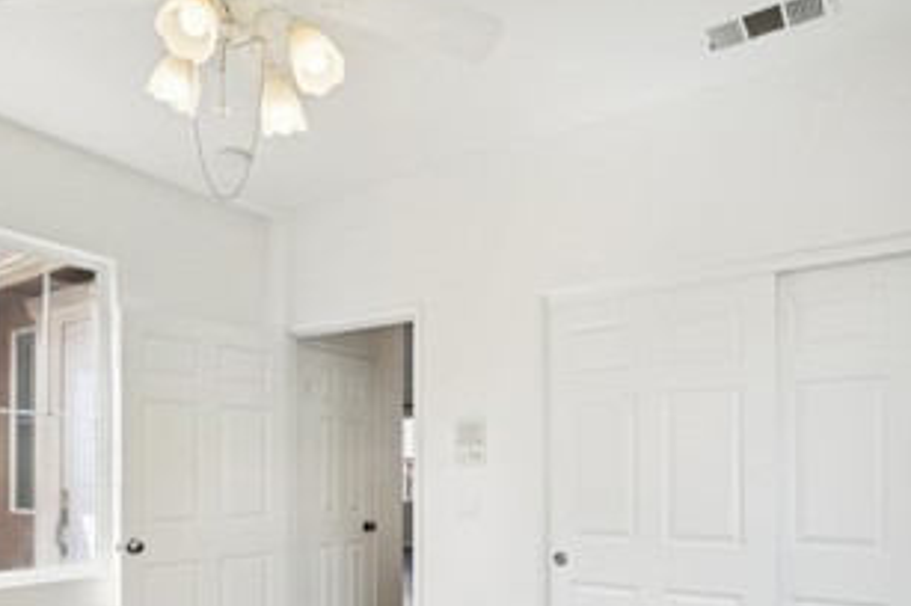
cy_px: 502
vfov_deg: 47.8
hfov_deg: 71.6
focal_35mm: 25
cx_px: 463
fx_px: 632
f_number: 8
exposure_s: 1/30
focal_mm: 12
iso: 125
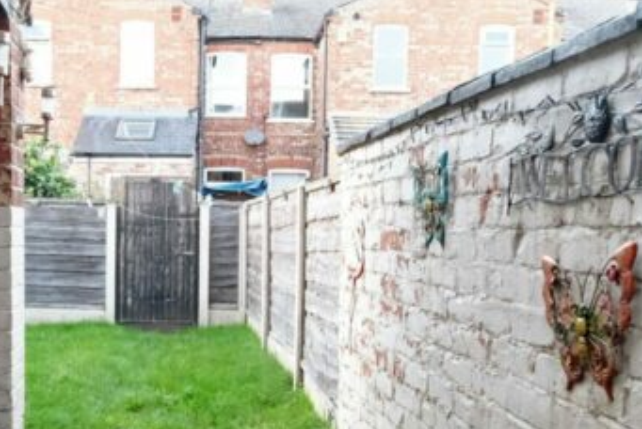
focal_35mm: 45
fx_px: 803
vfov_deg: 29.6
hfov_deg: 43.0
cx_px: 215
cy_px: 296
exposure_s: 1/50
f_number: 5.6
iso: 4000
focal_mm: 10
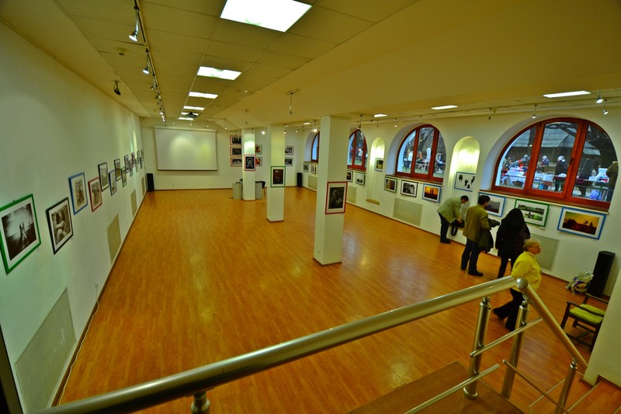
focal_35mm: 15
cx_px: 310
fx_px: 259
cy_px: 207
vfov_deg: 77.3
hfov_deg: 100.4
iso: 160
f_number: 3.5
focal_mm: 10
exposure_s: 1/15
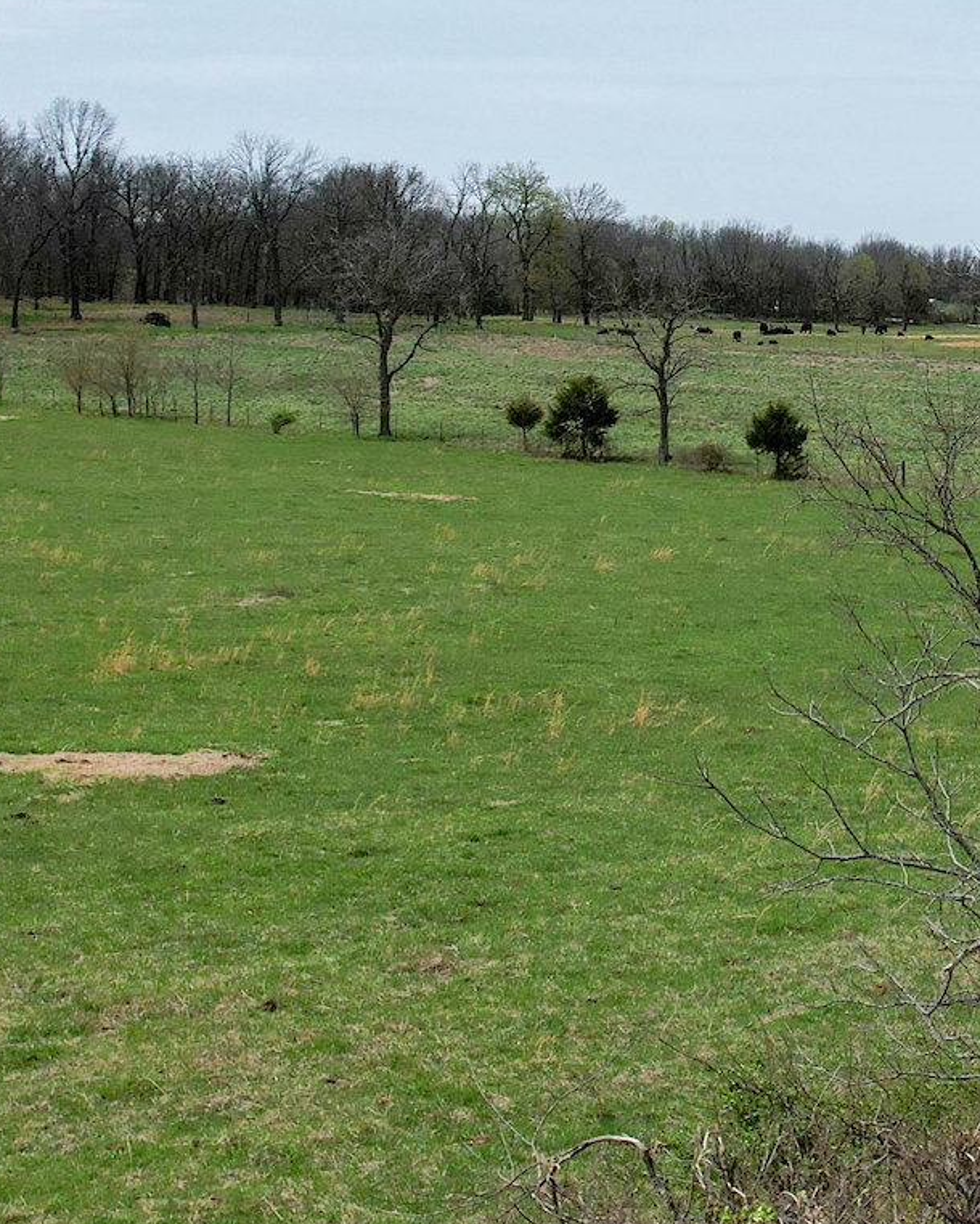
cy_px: 291
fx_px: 2356
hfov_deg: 22.7
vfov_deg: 28.7
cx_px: 958
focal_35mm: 65
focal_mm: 8.38
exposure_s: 1/4000
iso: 100
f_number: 2.8
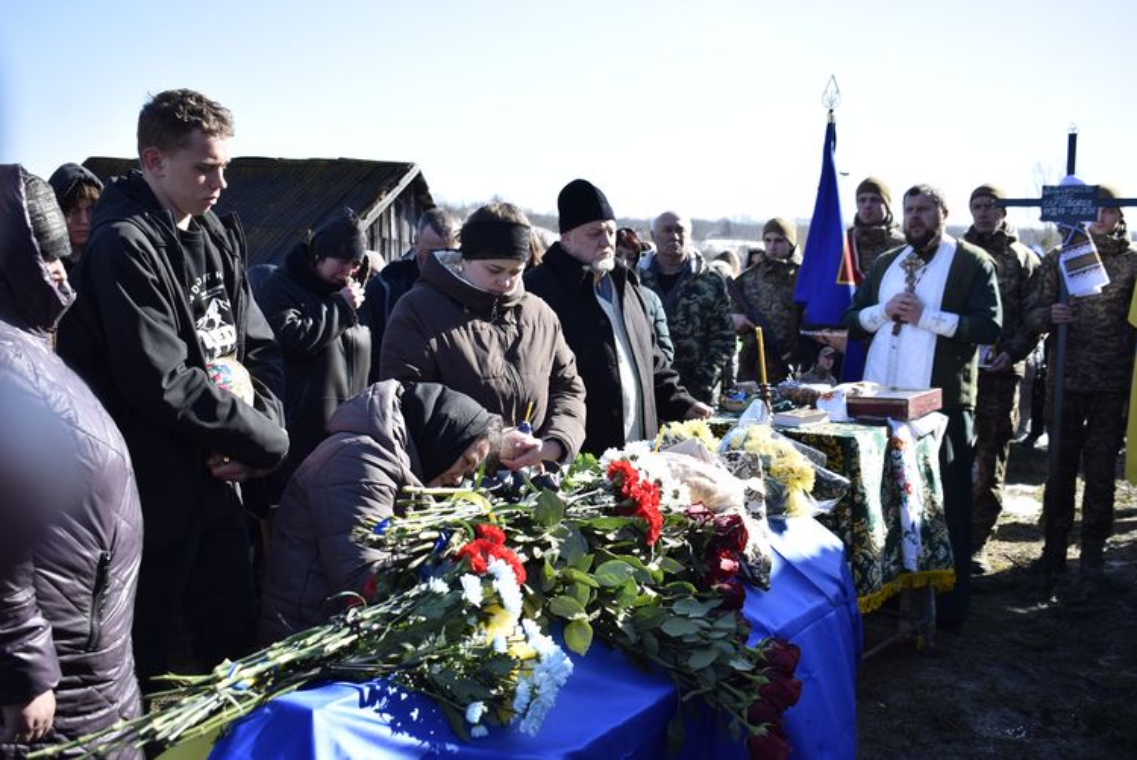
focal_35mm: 36
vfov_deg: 36.9
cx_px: 568
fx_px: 1138
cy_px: 380
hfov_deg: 53.1
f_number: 5
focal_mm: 24
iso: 200
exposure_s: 1/500
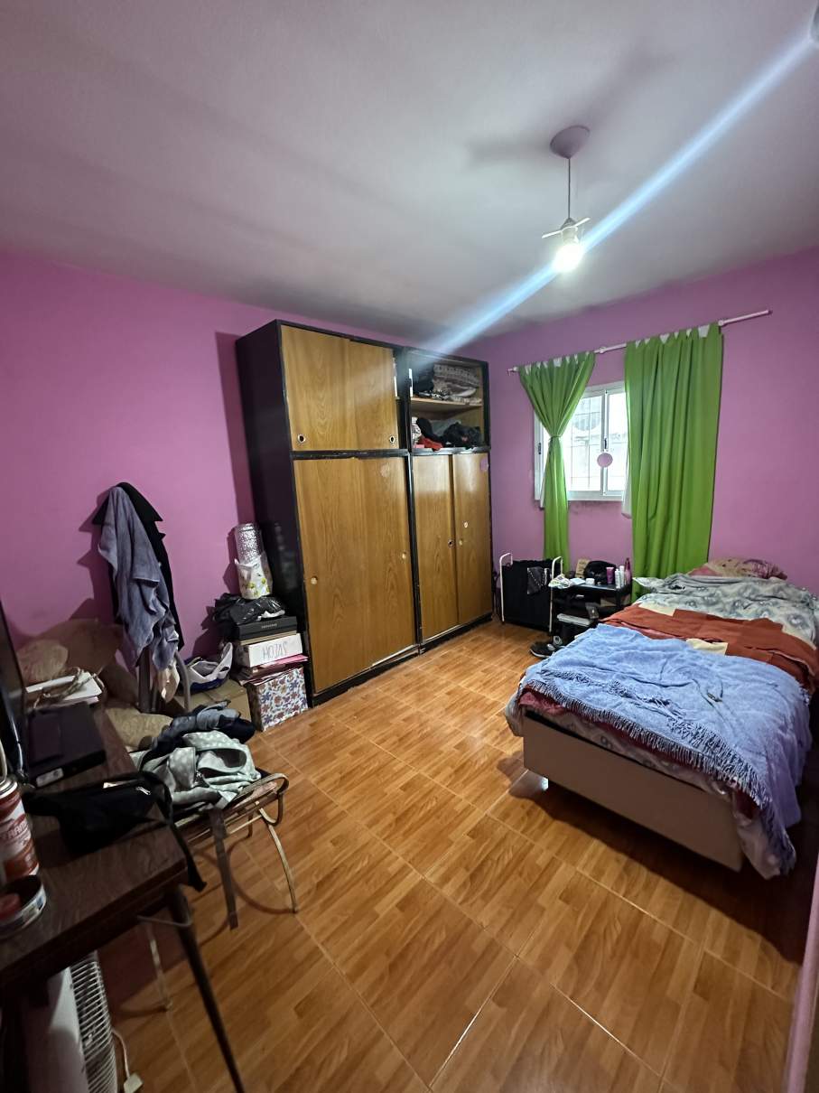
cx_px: 410
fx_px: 442
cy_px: 546
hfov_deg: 85.7
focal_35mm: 14
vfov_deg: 102.1
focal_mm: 2.22
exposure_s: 1/50
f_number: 2.2
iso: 1000
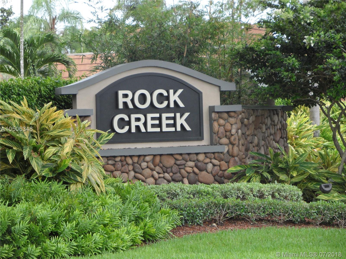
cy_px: 130
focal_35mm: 150
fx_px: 1499
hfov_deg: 13.2
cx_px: 173
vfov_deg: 9.9
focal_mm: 24.6
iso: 100
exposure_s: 1/125
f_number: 4.4
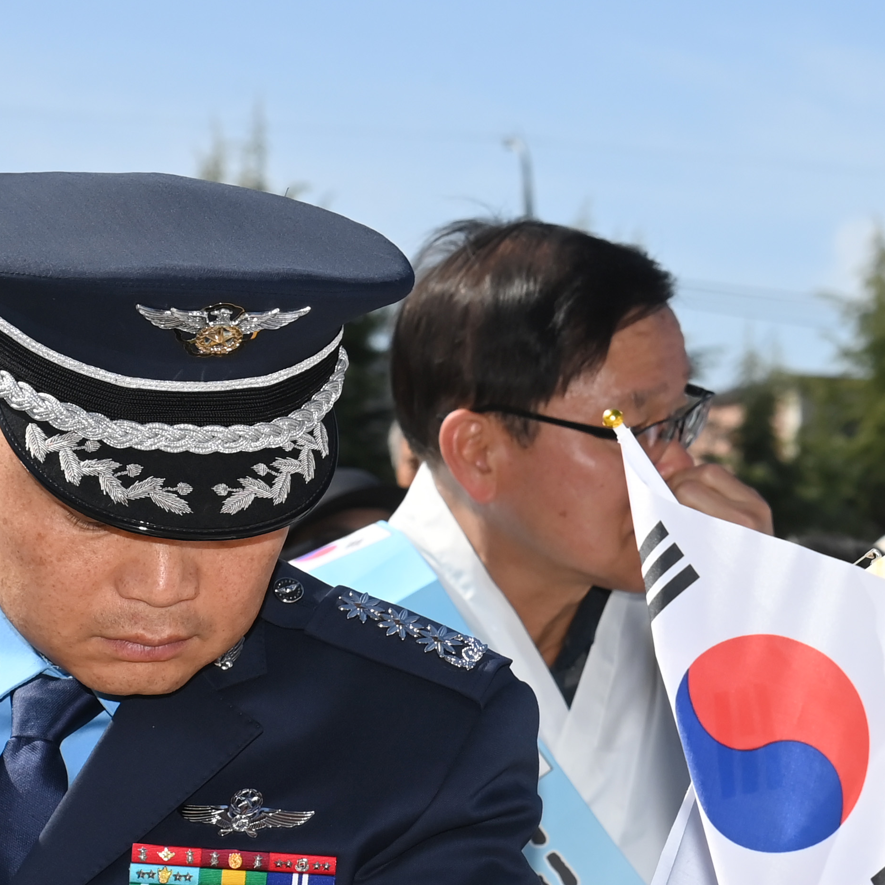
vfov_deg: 10.6
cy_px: 652
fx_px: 4773
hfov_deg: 10.3
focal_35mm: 165
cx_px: 1221
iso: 400
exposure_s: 1/1250
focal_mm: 65
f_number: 8
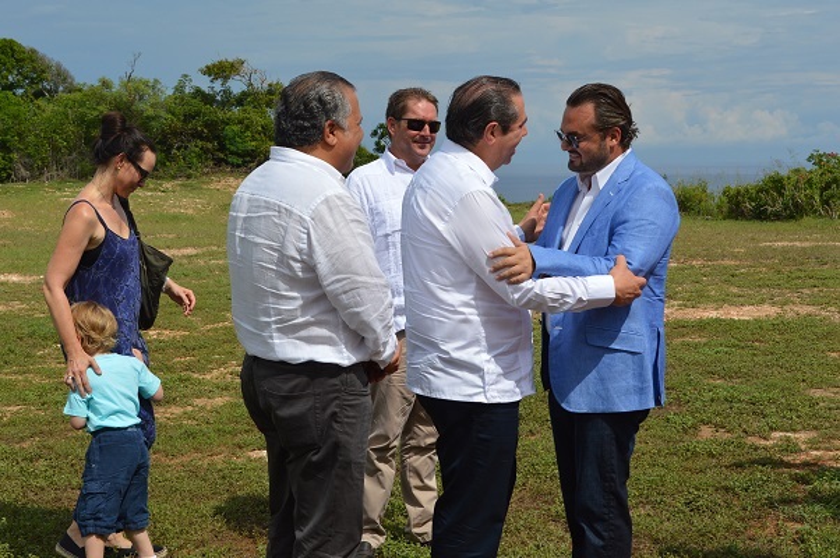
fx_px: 1468
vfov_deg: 21.5
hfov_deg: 31.9
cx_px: 420
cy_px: 279
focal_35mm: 63
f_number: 10
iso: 100
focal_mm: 42
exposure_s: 1/400
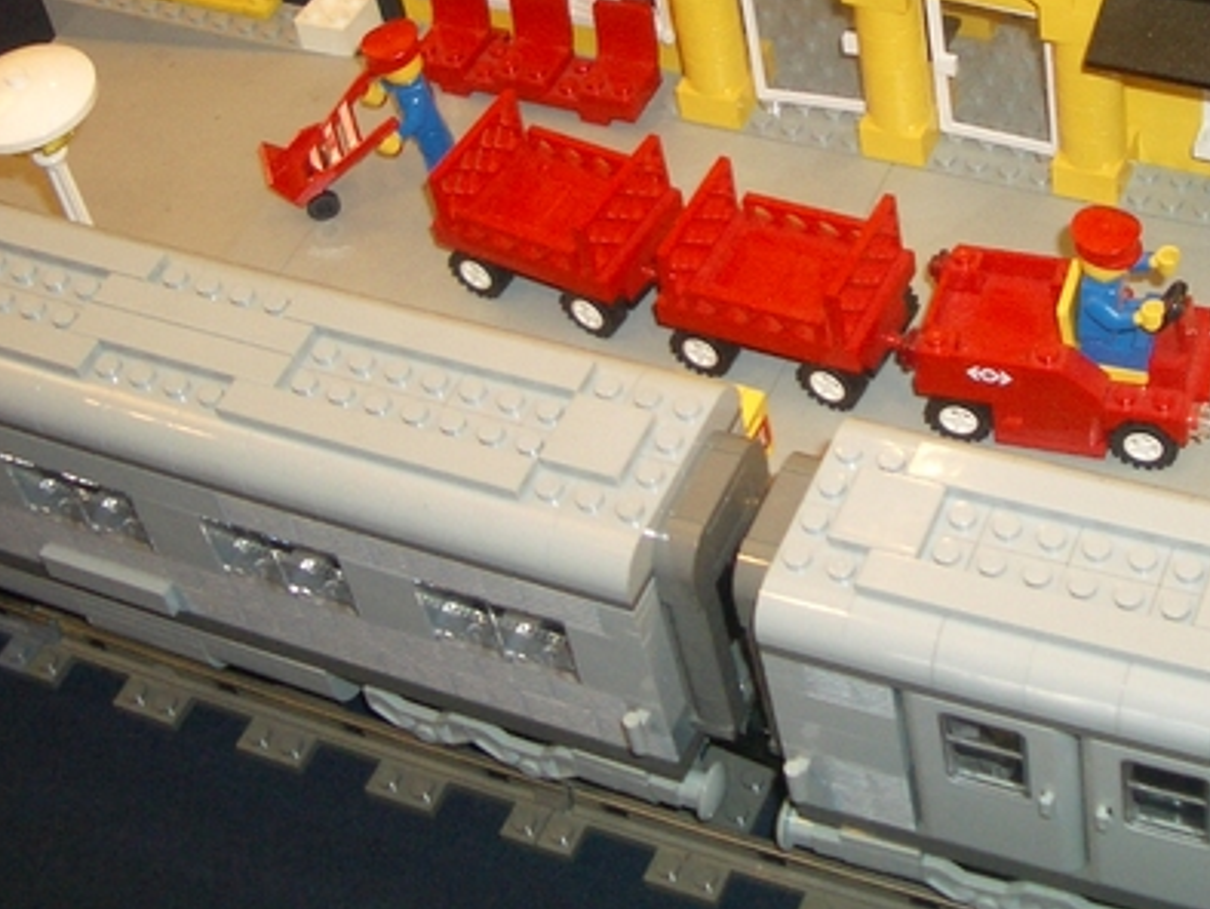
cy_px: 37
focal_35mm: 71
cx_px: 940
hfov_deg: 26.9
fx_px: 2483
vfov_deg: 20.2
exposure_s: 1/60
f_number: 2.6
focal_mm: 5.8
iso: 100
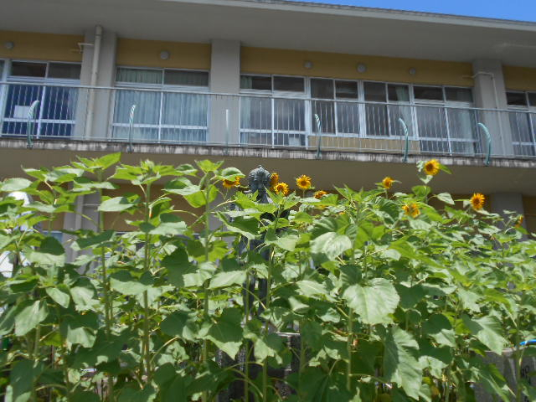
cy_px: 201
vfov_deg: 46.8
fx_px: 465
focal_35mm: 30
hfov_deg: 60.0
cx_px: 268
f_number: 3.4
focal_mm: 5.1
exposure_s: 1/800
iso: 80
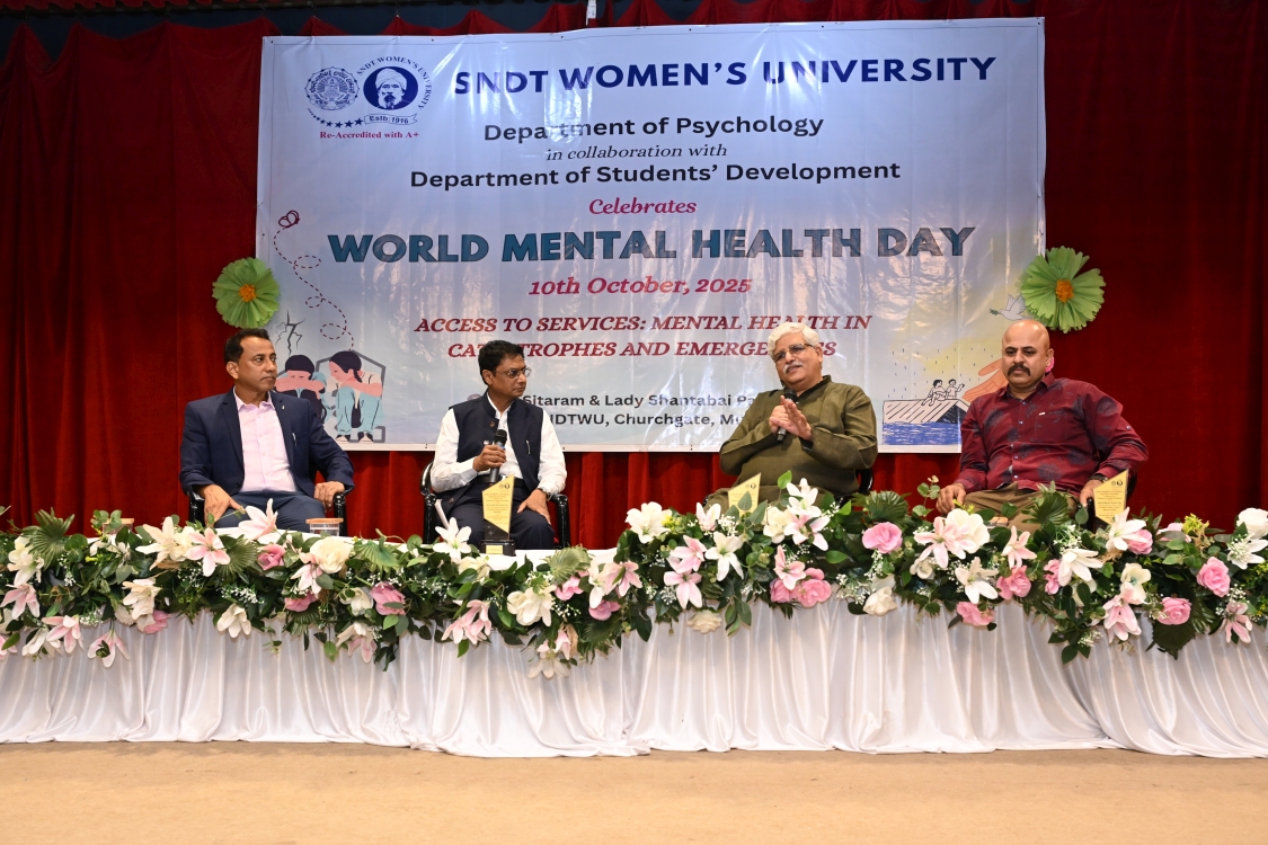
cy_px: 422
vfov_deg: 35.1
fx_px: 1338
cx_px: 634
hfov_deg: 50.7
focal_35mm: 38
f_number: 5.6
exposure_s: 1/125
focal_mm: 38
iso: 2000
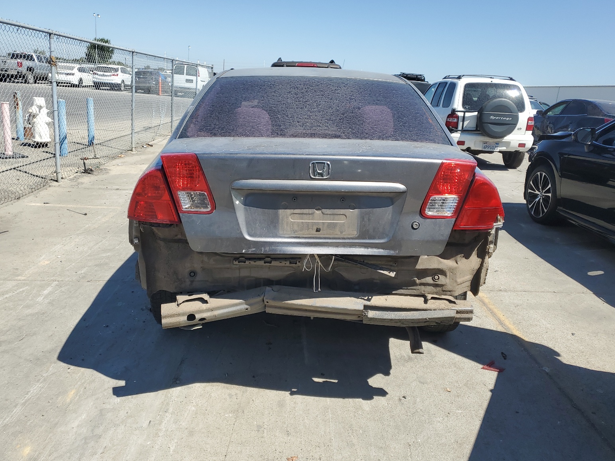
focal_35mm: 27
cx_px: 312
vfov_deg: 51.4
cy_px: 234
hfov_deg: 65.3
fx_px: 480
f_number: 1.5
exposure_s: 1/2500
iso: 50
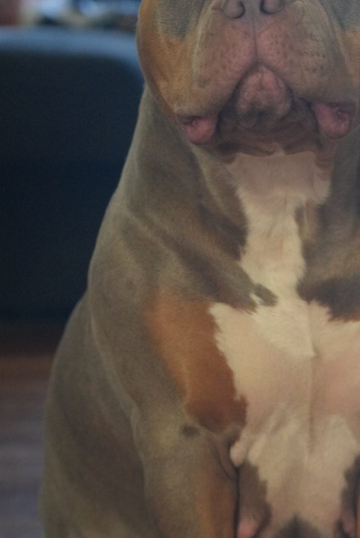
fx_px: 2396
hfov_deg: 8.6
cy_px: 296
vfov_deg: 12.8
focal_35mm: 160
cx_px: 315
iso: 3200
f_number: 4
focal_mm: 80
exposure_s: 1/160
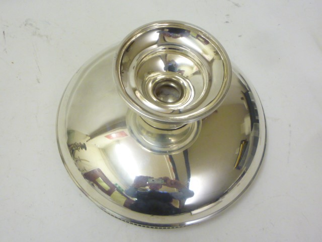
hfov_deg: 43.9
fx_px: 400
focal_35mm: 43
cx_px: 161
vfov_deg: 33.6
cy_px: 121
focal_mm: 5.2
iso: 200
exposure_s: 1/30
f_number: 3.3
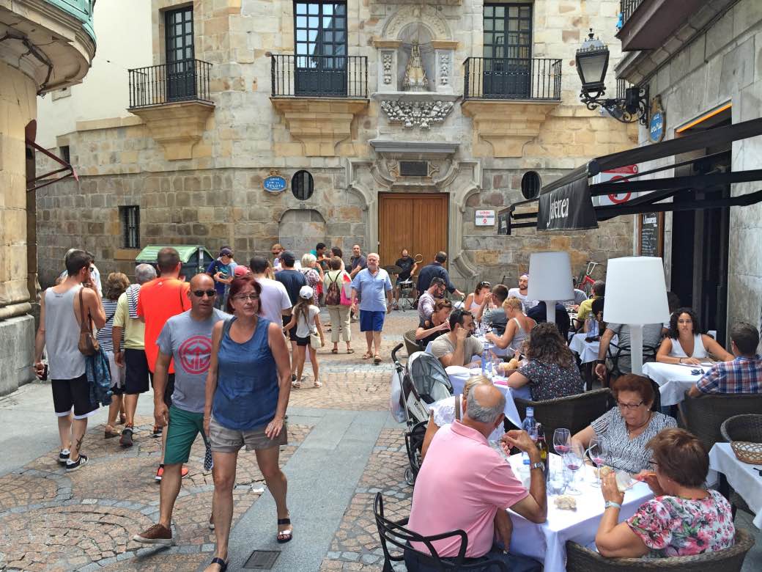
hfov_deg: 61.7
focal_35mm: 29
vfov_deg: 48.2
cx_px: 381
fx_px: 638
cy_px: 286
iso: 32
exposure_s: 1/126
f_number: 2.2
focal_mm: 4.15
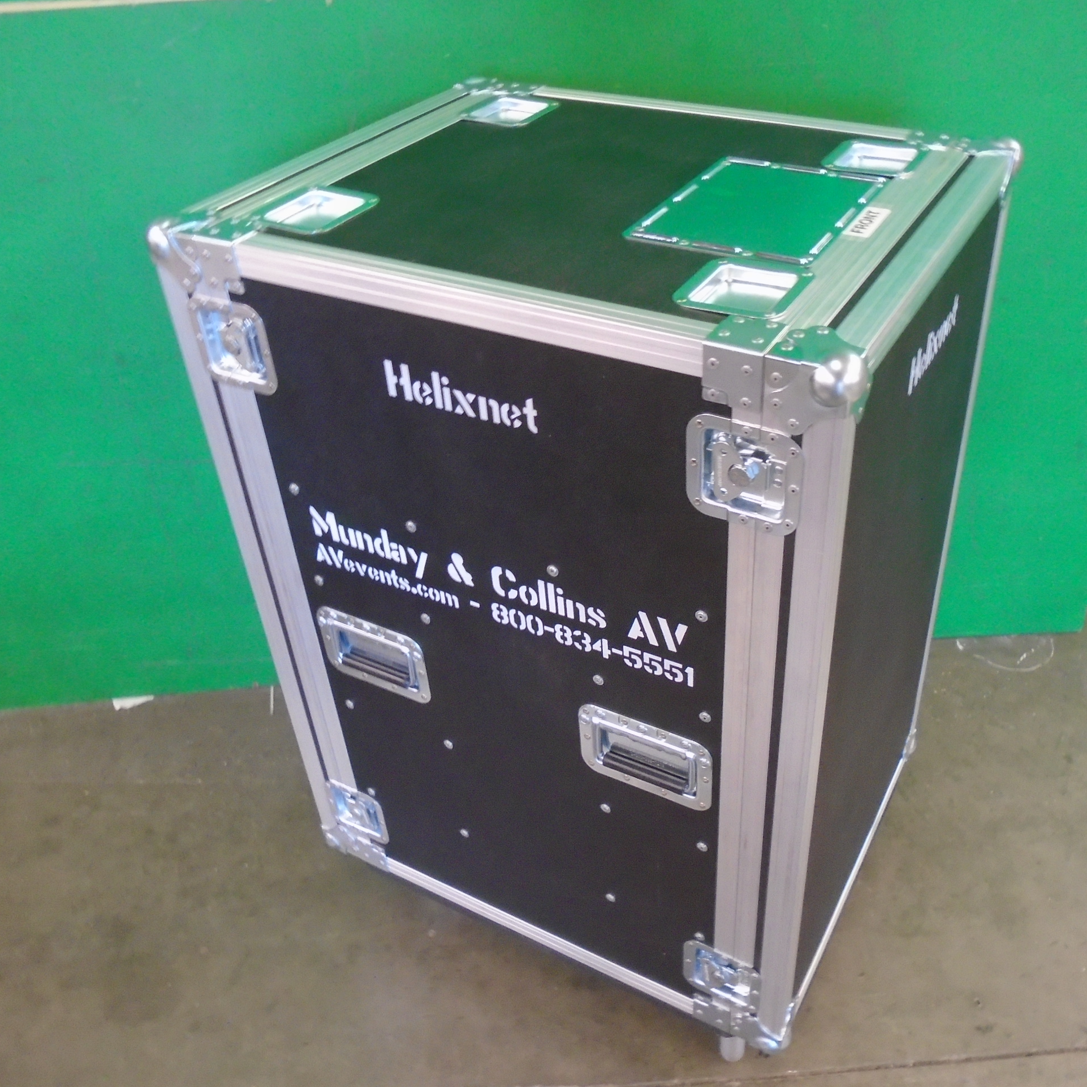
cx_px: 626
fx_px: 1101
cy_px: 541
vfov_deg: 52.5
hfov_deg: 52.3
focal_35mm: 31
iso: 400
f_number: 3.2
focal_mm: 4.6
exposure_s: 1/8
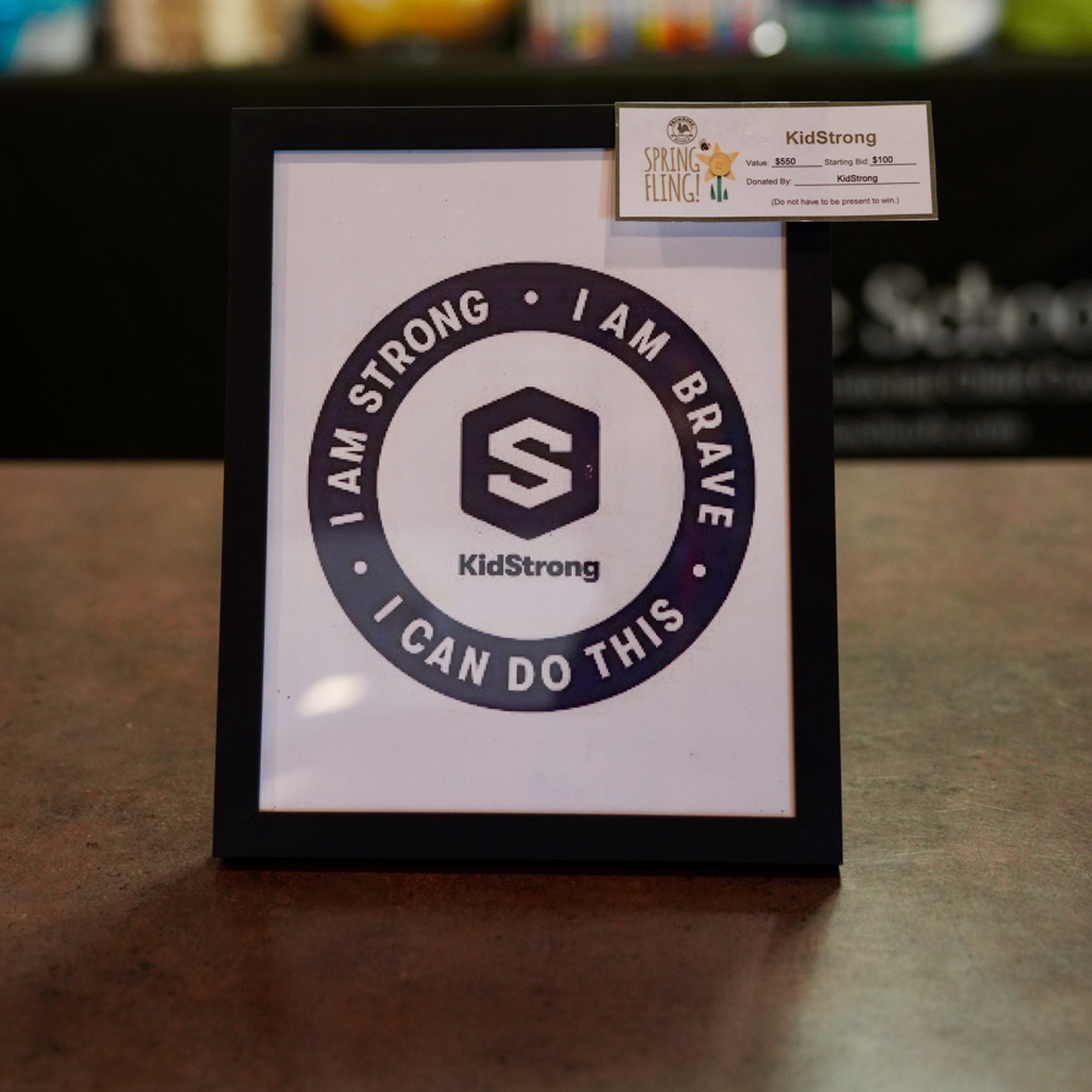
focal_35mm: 45
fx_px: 1606
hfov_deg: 37.6
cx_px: 545
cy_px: 377
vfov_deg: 37.2
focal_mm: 35
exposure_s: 1/160
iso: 1600
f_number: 2
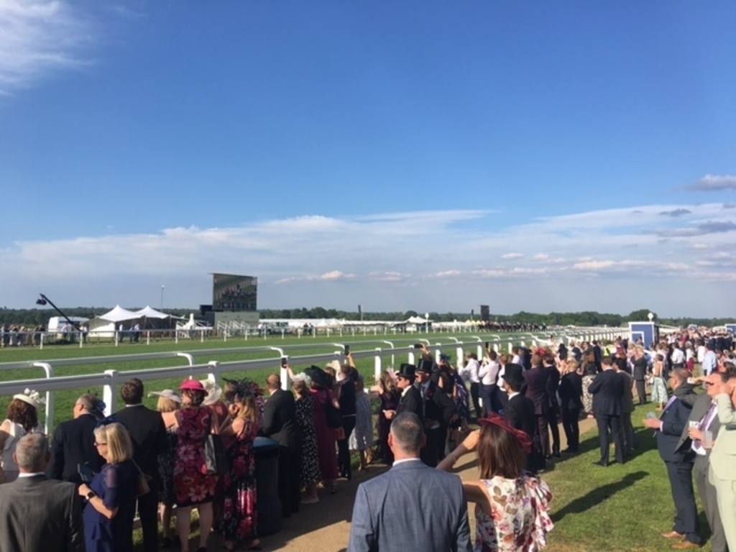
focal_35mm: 29
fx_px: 617
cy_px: 276
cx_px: 368
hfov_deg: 61.7
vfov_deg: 48.2
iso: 25
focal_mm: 4.15
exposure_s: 1/1399
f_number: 2.2
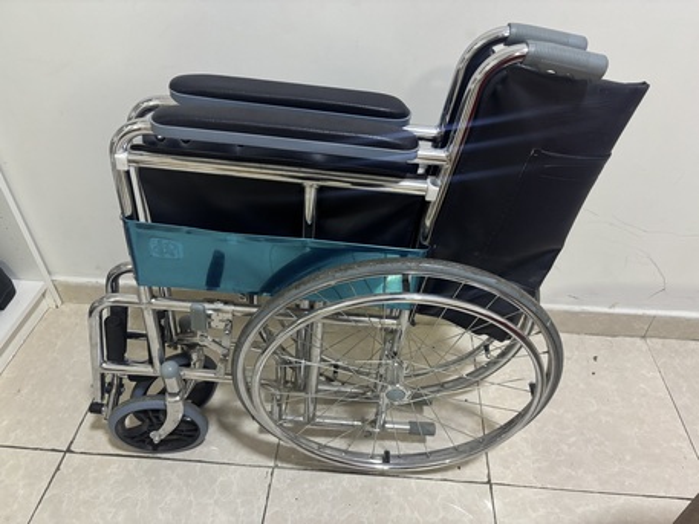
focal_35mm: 26
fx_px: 525
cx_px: 350
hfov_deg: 67.3
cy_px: 262
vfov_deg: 53.1
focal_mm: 5.96
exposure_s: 1/40
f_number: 1.6
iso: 500
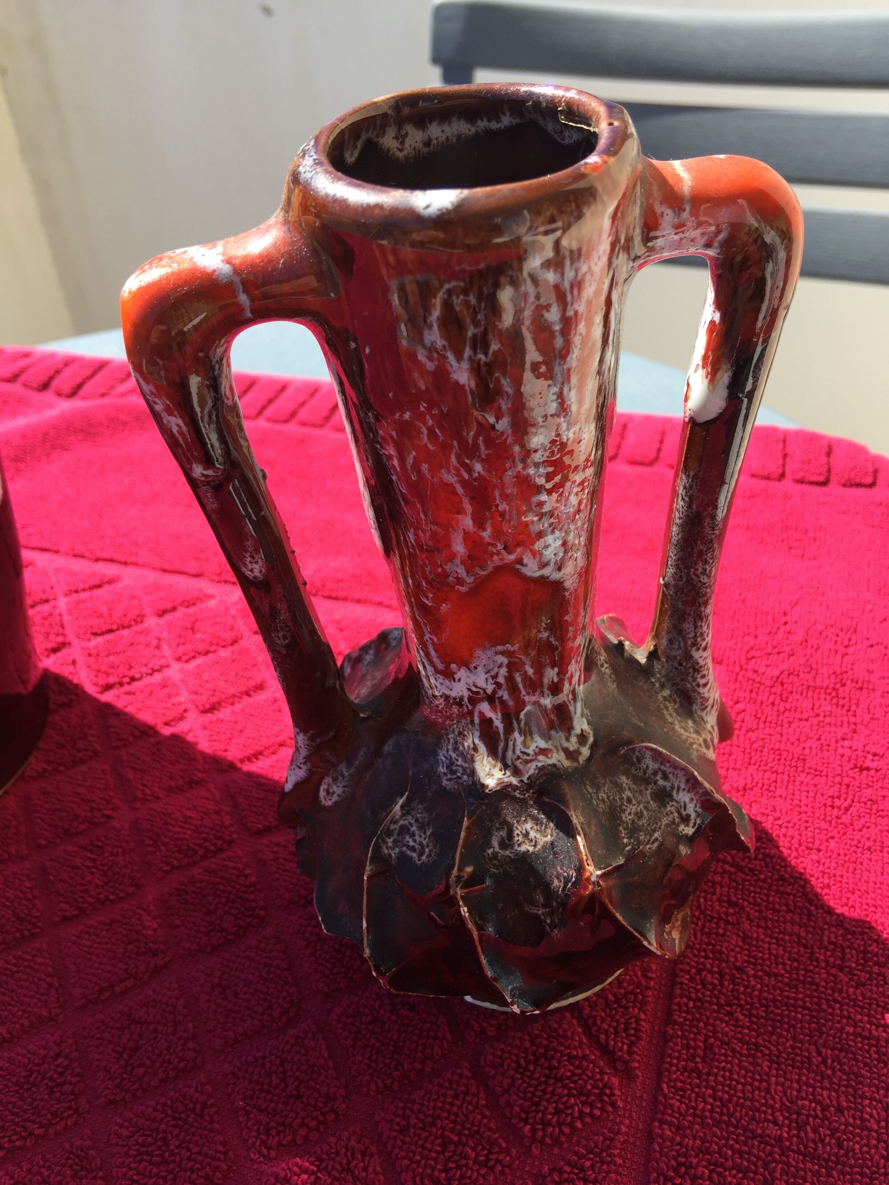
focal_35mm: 29
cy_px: 592
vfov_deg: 61.7
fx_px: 993
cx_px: 444
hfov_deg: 48.2
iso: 32
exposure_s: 1/732
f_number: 2.2
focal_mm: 4.15
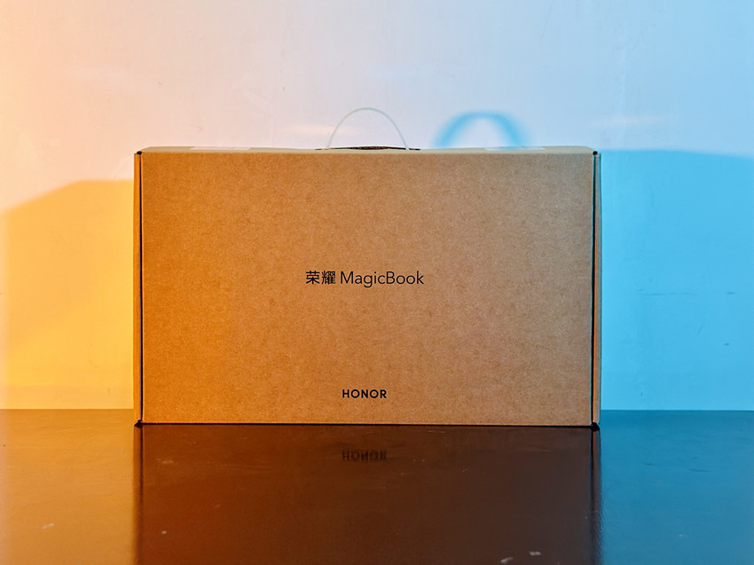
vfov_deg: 30.3
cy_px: 282
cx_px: 377
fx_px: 1045
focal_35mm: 48
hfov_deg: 39.7
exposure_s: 1/50
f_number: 1.78
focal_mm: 6.86
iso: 250
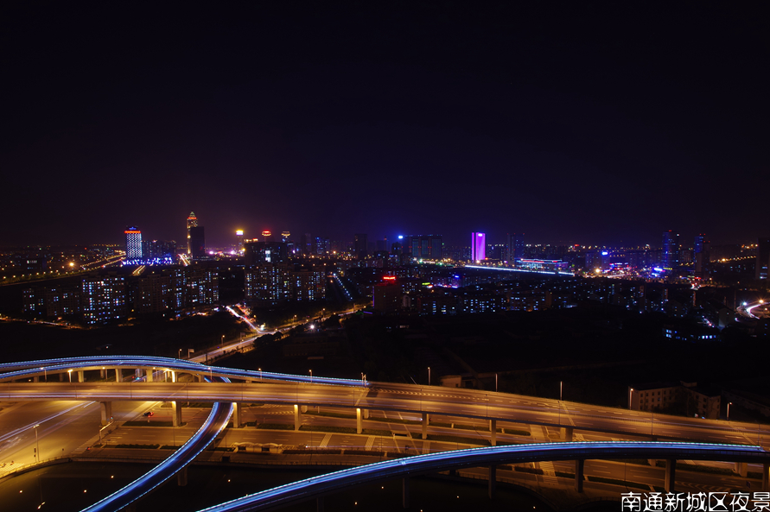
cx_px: 400
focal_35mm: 16
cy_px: 250
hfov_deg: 96.7
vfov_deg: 73.7
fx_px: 342
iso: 100
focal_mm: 10
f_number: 13
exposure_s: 30
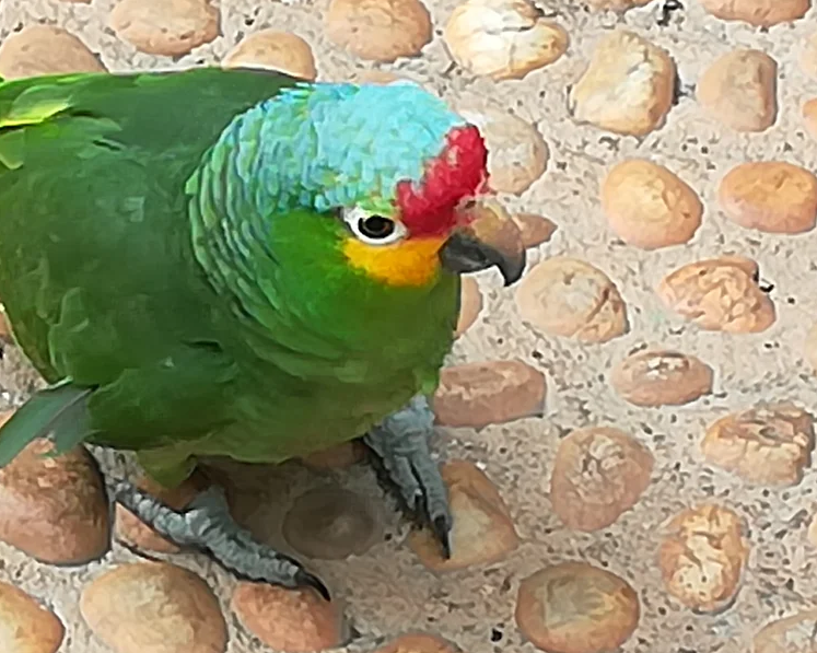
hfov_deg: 7.9
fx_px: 5946
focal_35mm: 246
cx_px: 303
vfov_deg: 6.3
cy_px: 384
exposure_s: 1/50
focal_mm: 3.83
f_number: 2.2
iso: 50
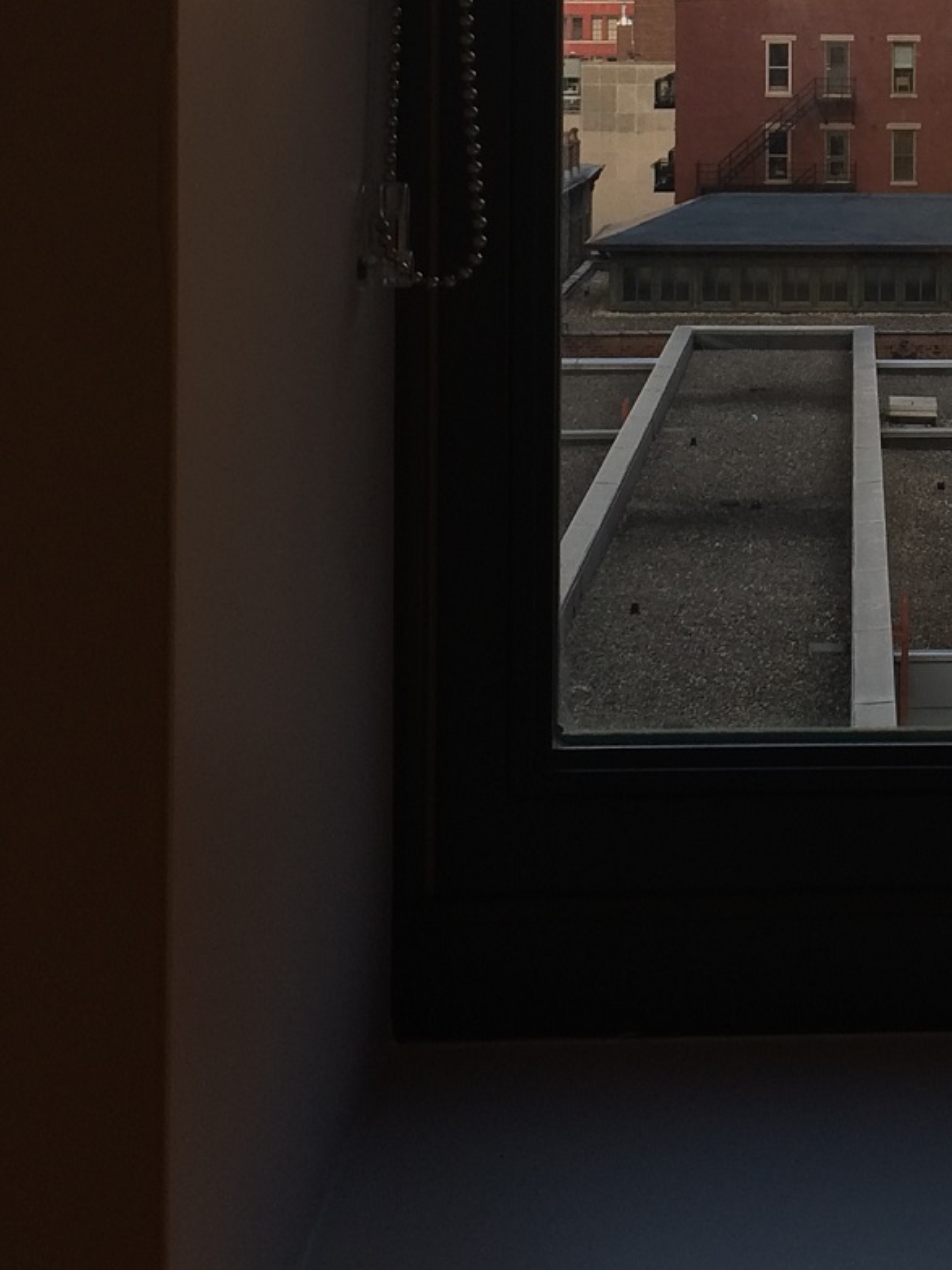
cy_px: 15
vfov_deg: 25.1
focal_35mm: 74
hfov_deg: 19.4
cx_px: 929
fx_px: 2714
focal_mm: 4.15
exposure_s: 1/133
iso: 32
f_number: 2.2
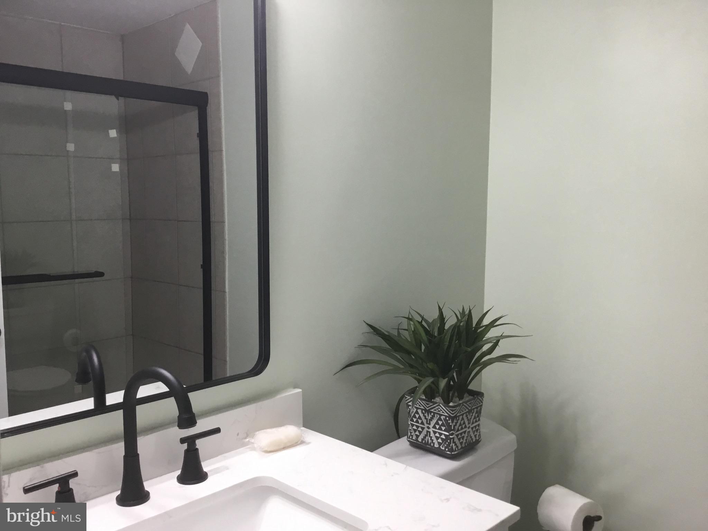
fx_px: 634
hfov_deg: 58.4
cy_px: 266
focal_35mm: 31
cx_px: 354
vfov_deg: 45.4
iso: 50
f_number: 2.4
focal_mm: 3.3
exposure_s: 1/30
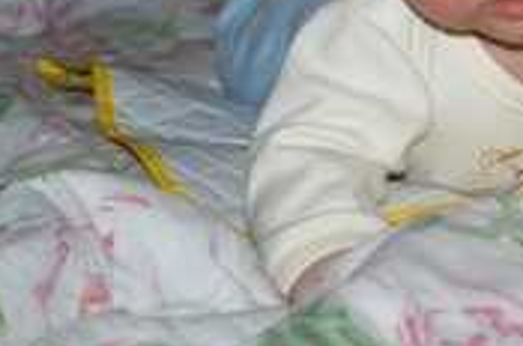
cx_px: 547
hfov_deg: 11.7
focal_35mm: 173
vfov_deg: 7.8
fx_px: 2513
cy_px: -76
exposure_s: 1/60
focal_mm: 45
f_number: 5.6
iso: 400
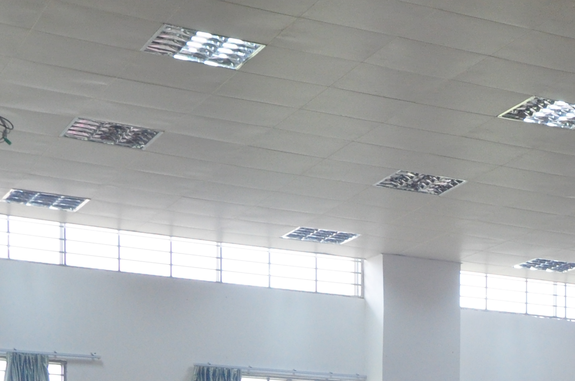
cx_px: 786
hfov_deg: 17.7
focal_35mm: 107
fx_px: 1707
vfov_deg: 12.2
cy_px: 566
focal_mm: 24
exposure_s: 1/30
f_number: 7.1
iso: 1000
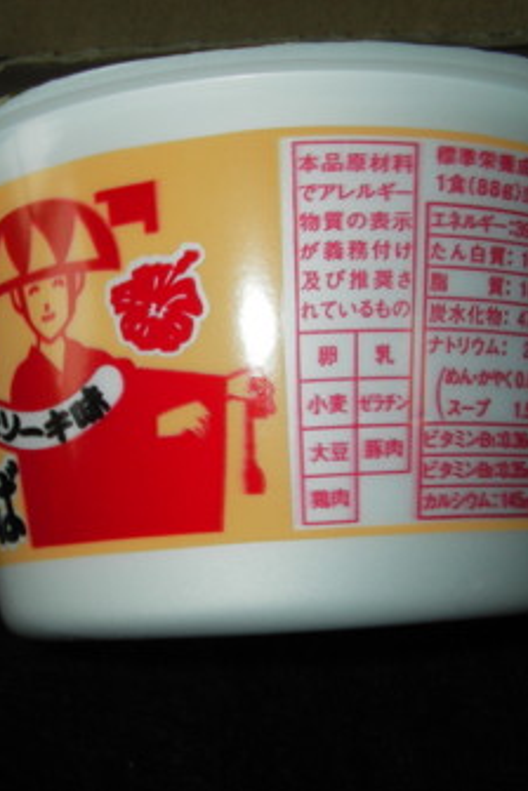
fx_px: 1166
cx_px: 321
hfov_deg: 25.5
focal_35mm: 53
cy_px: 396
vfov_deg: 37.5
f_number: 6.6
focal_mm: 6.3
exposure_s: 1/30
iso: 50
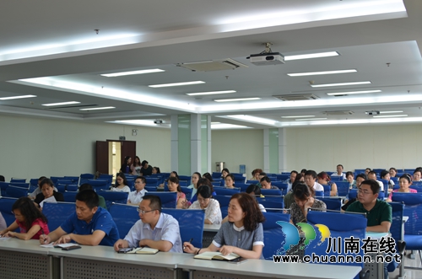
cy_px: 140
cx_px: 211
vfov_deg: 31.7
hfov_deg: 46.5
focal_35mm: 42
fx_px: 491
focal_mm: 28
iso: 100
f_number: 3.5
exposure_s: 1/15
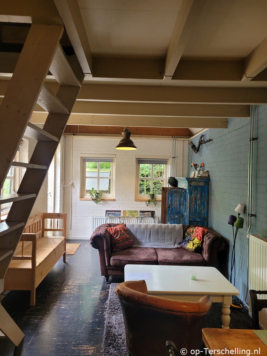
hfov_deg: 53.1
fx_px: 267
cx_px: 134
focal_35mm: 26
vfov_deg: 67.3
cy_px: 178
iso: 200
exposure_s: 1/50
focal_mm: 5.4
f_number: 1.8
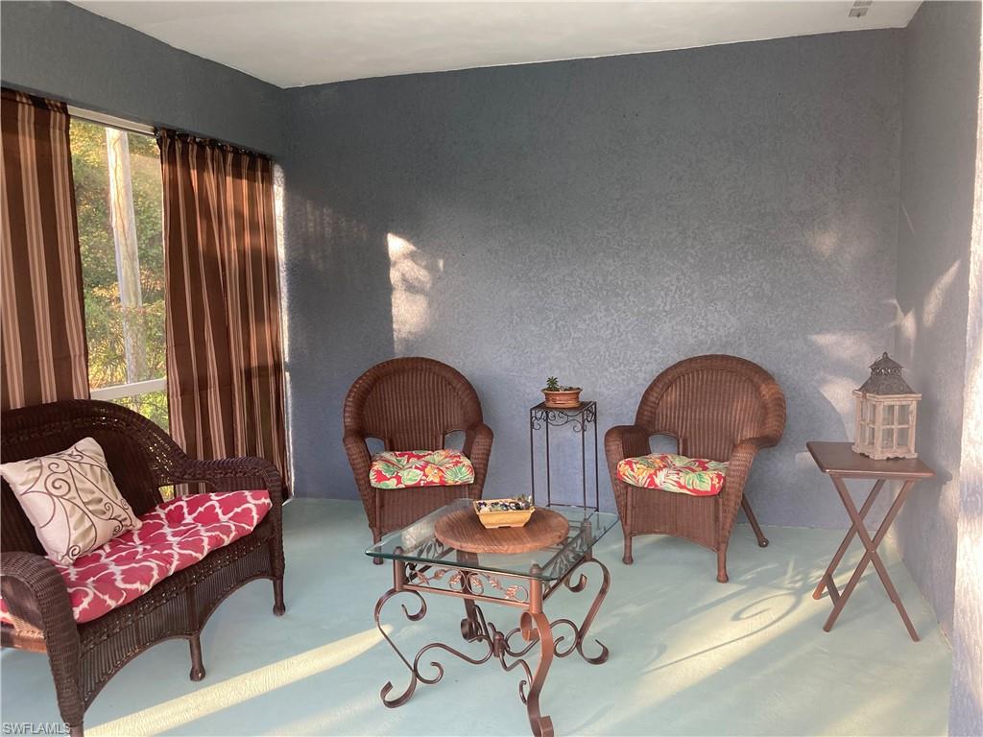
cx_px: 492
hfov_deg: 63.4
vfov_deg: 49.7
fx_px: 795
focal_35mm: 28
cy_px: 368
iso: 80
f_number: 1.8
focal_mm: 3.99
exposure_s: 1/102
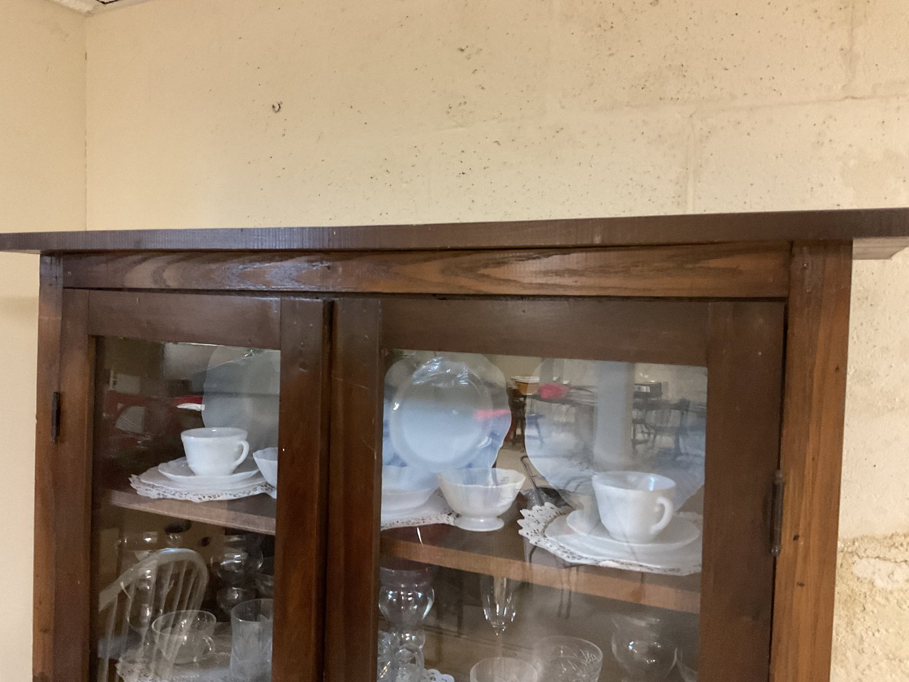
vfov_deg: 48.2
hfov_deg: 61.7
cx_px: 454
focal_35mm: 29
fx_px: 762
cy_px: 341
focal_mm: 3
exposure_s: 1/30
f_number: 1.8
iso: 500
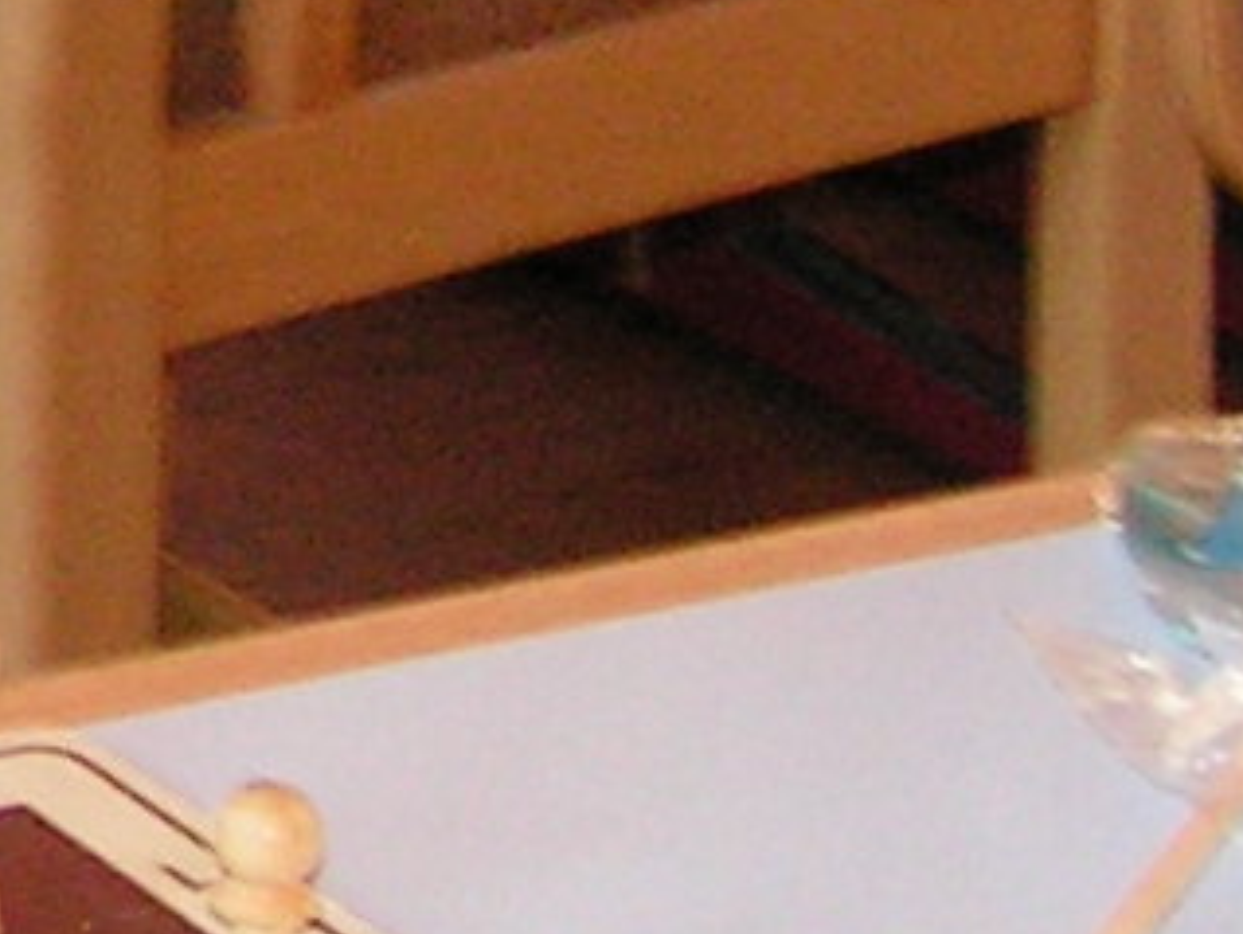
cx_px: -2224
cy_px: -899
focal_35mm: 296
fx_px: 10637
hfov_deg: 6.2
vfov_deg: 4.9
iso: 200
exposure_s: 1/40
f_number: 3.2
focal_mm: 7.8
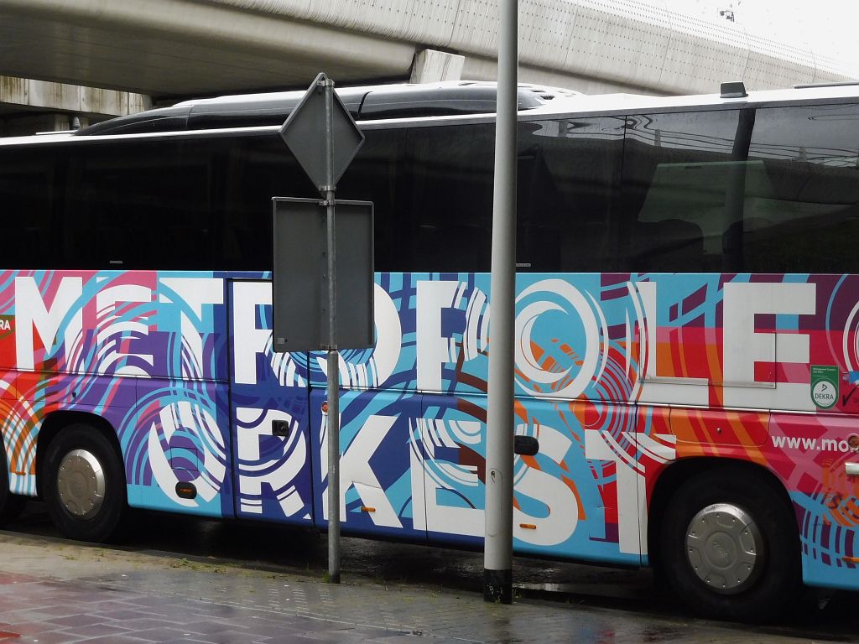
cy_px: 322
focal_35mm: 85
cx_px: 430
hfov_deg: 23.0
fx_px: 2109
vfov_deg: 17.4
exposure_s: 1/40
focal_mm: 15.1
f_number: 5.2
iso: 400
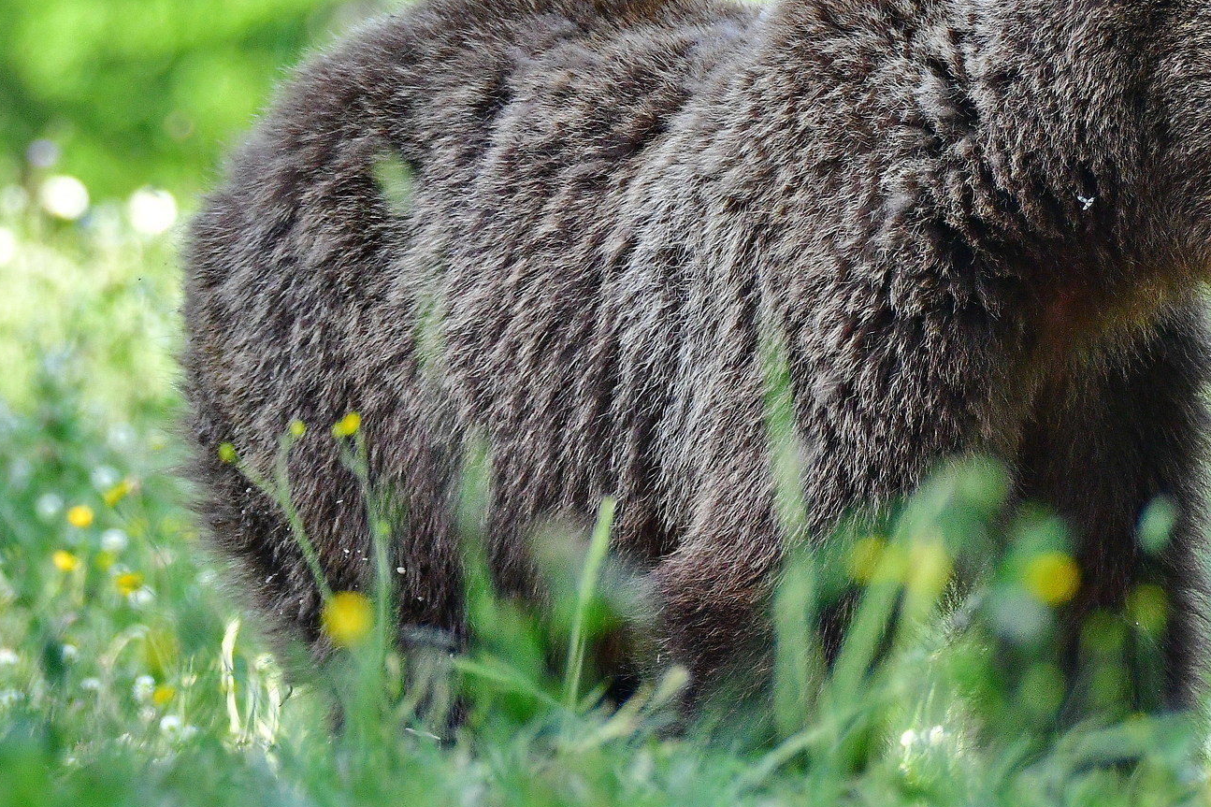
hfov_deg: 2.5
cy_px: 132
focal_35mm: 834
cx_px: 1110
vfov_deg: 1.6
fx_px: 28049
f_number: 5.6
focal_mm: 300
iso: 1600
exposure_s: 1/1000
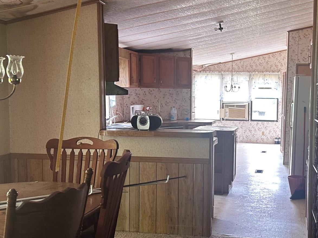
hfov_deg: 43.6
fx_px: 386
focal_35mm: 42
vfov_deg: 34.4
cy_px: 122
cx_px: 230
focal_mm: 6.86
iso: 250
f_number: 1.78
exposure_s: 1/75
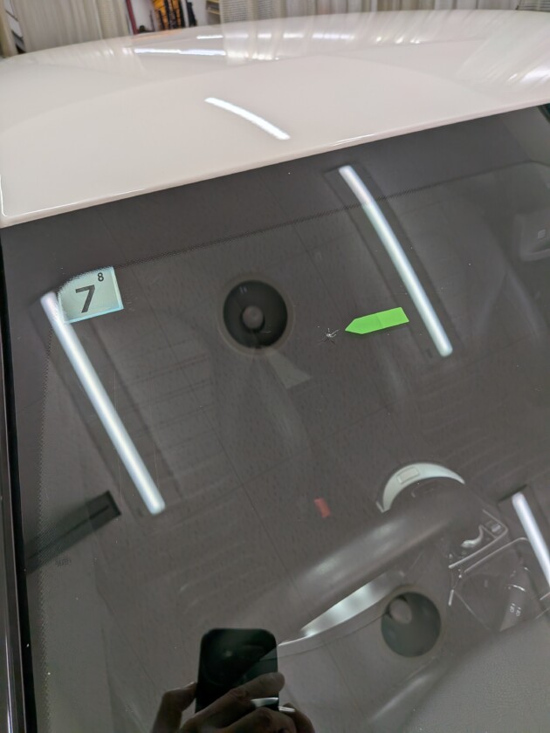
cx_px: 275
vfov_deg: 71.6
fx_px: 508
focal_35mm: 24
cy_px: 366
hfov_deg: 56.8
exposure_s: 1/780
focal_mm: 4.53
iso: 33
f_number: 1.7
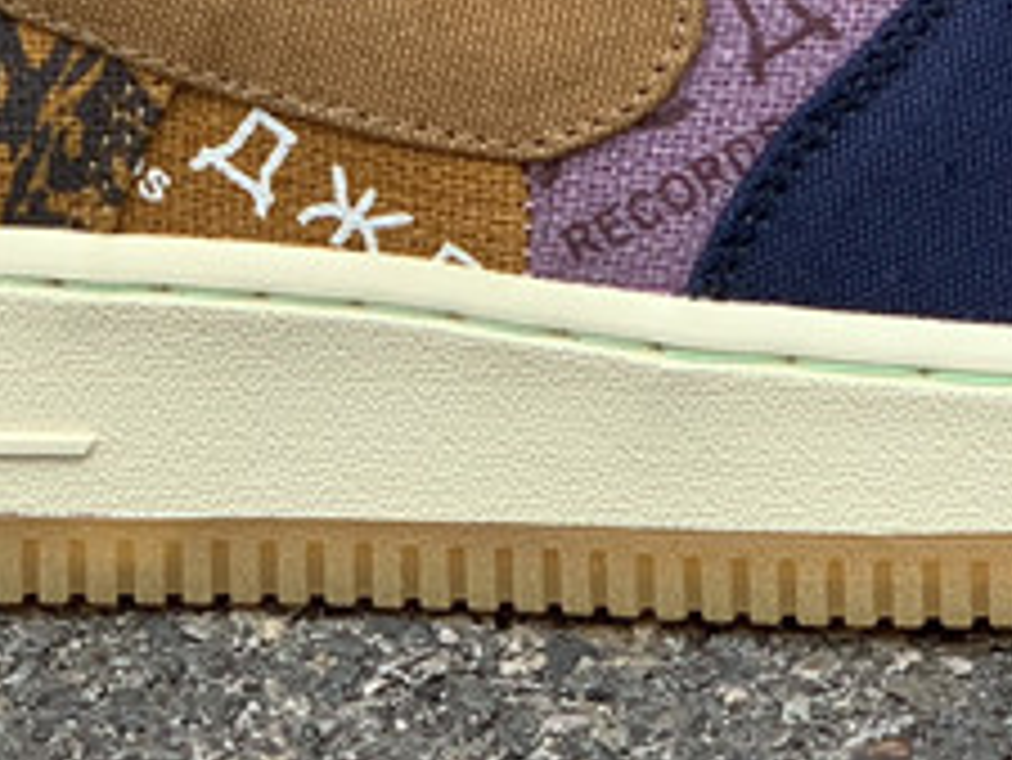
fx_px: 5411
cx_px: 738
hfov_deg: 10.7
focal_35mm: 185
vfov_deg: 7.9
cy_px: -360
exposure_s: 1/229
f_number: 2.4
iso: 16
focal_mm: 6
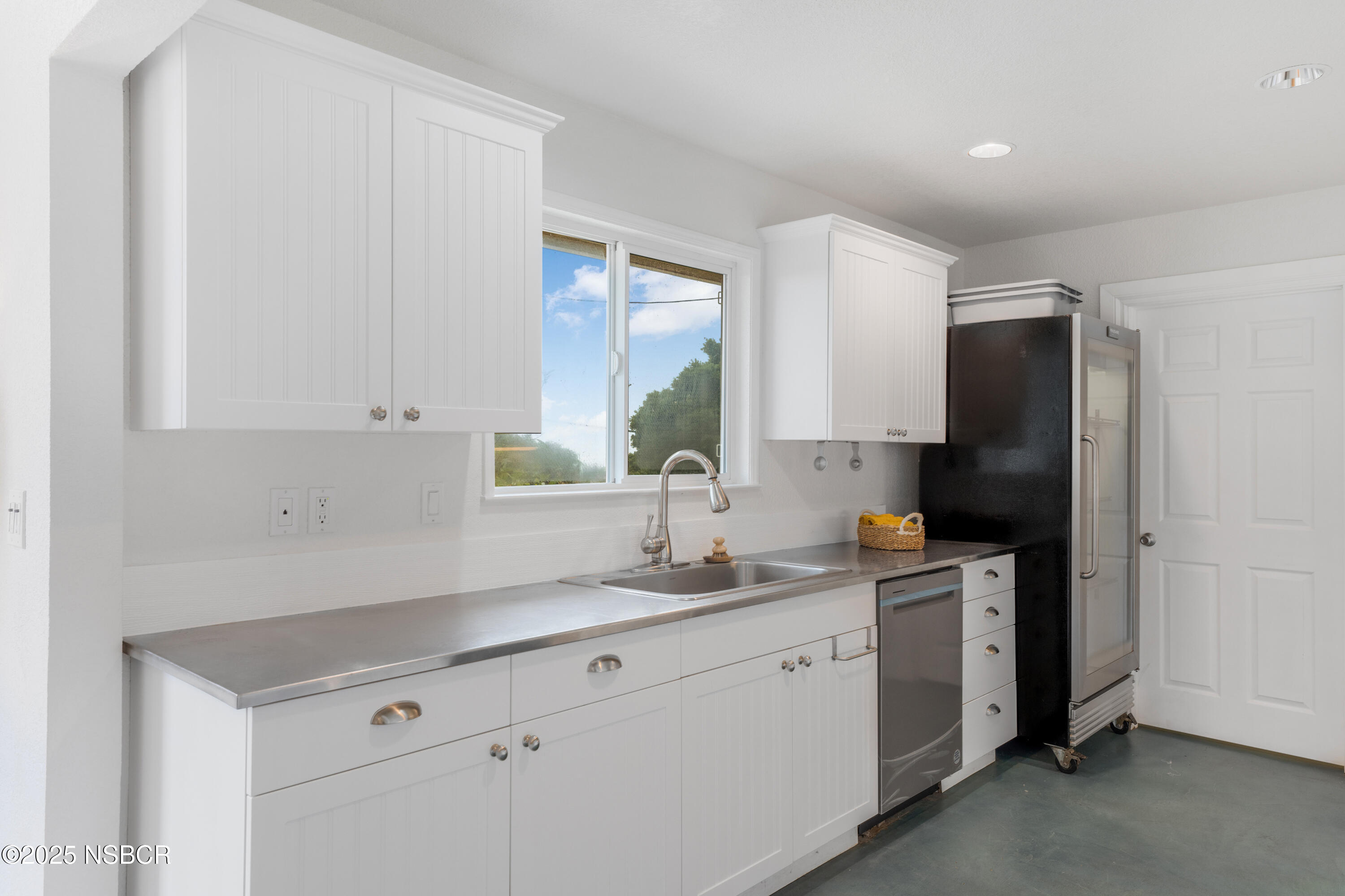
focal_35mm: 24
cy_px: 448
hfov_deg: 73.7
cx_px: 672
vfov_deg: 53.1
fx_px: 897
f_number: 8
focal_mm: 24
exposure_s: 1/25
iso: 320
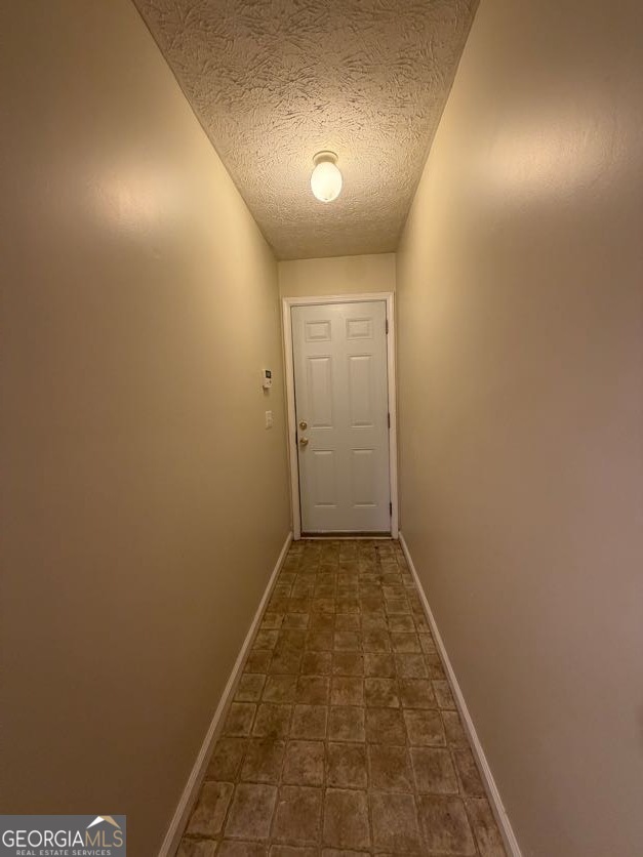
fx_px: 347
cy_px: 428
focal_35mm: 14
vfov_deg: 102.1
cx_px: 322
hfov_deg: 85.7
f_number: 2.2
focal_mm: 2.22
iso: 200
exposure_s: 1/60
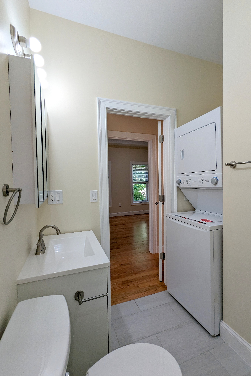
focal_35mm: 17
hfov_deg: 70.1
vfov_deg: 93.3
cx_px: 142
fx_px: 178
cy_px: 186
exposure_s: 1/120
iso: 52
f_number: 2.2
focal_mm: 2.35
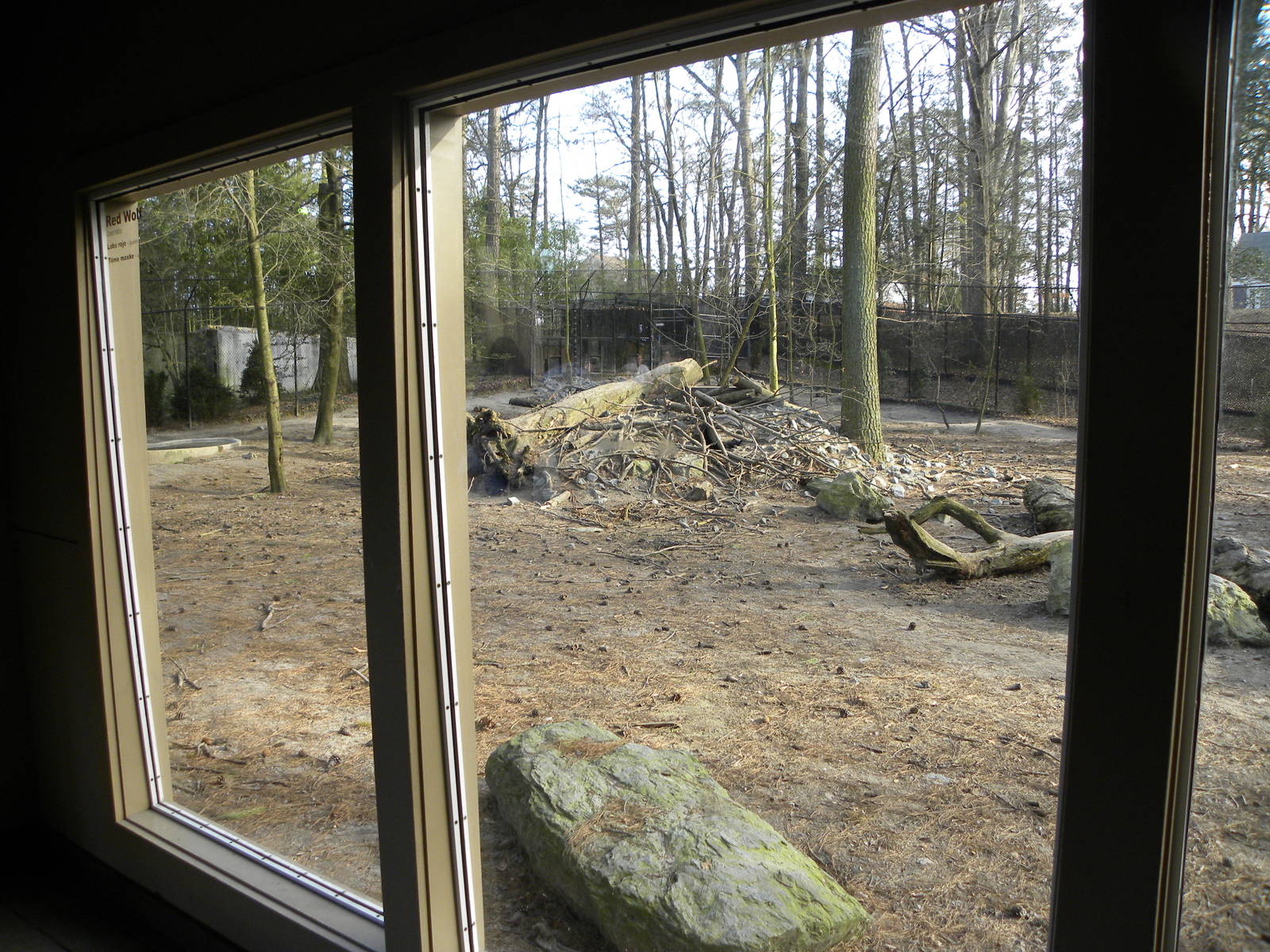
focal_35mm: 26
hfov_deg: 67.3
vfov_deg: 53.1
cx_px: 635
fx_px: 954
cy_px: 476
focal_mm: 4.6
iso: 100
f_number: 2.8
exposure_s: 1/59.8
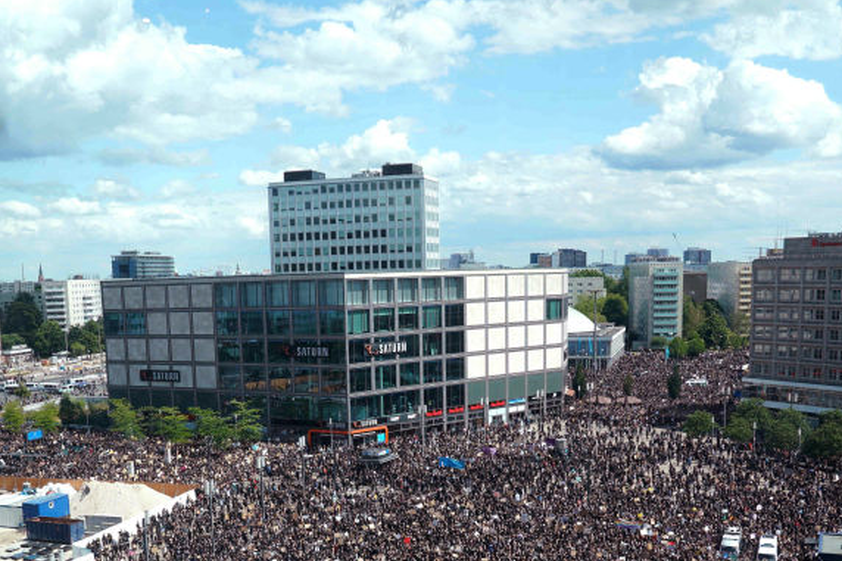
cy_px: 498
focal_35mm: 43
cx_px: 365
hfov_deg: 45.3
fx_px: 1005
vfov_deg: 29.9
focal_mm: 24
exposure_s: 1/200
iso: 100
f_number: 6.3
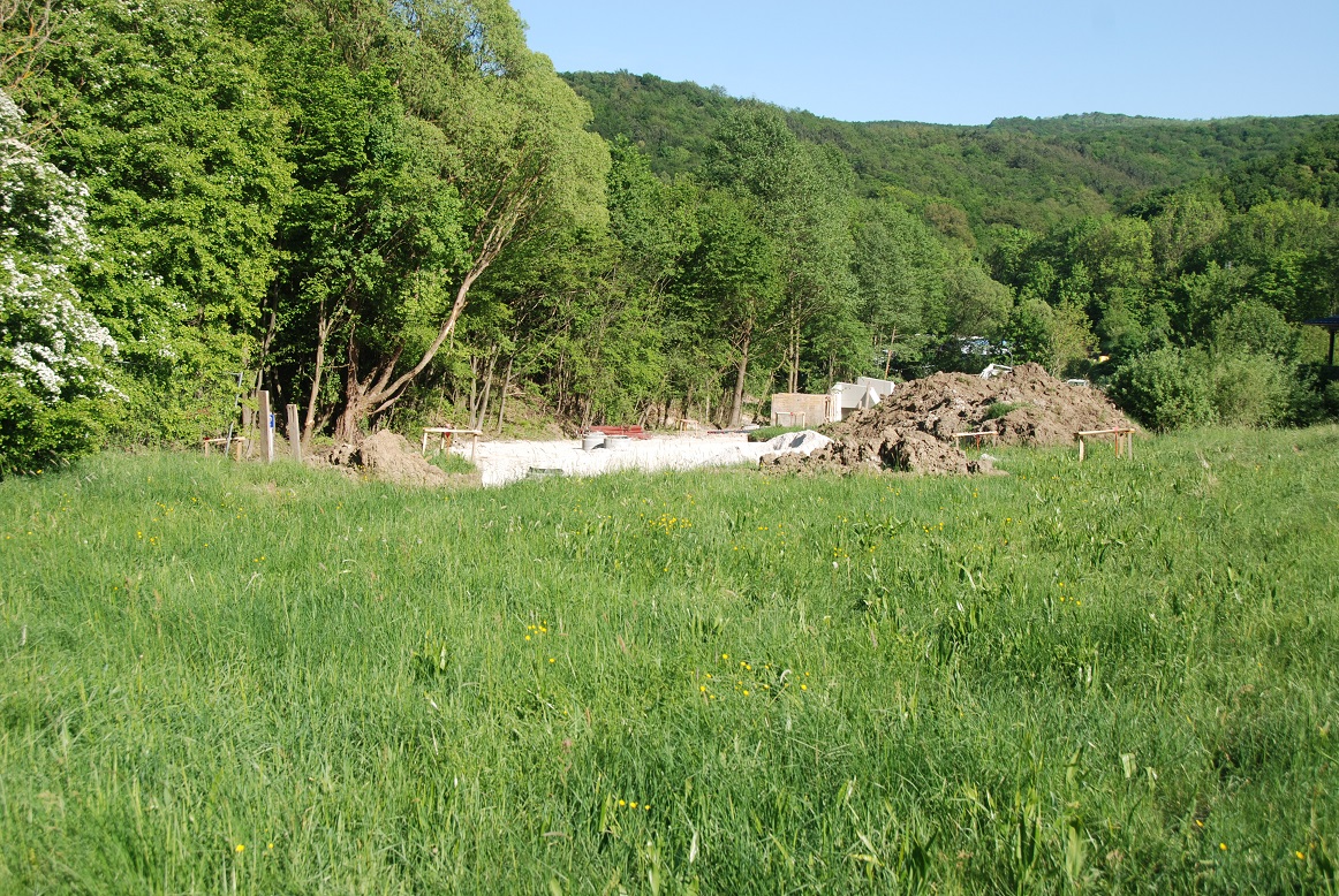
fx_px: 1620
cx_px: 670
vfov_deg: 30.9
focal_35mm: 44
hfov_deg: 44.9
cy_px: 448
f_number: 7.1
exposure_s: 1/200
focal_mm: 29
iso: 100
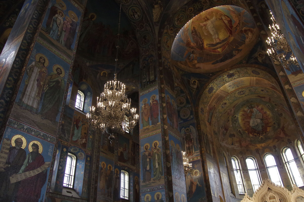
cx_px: 152
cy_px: 101
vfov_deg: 43.5
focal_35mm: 30
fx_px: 253
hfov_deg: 62.0
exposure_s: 1/200
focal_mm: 20
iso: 3200
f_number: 4.5
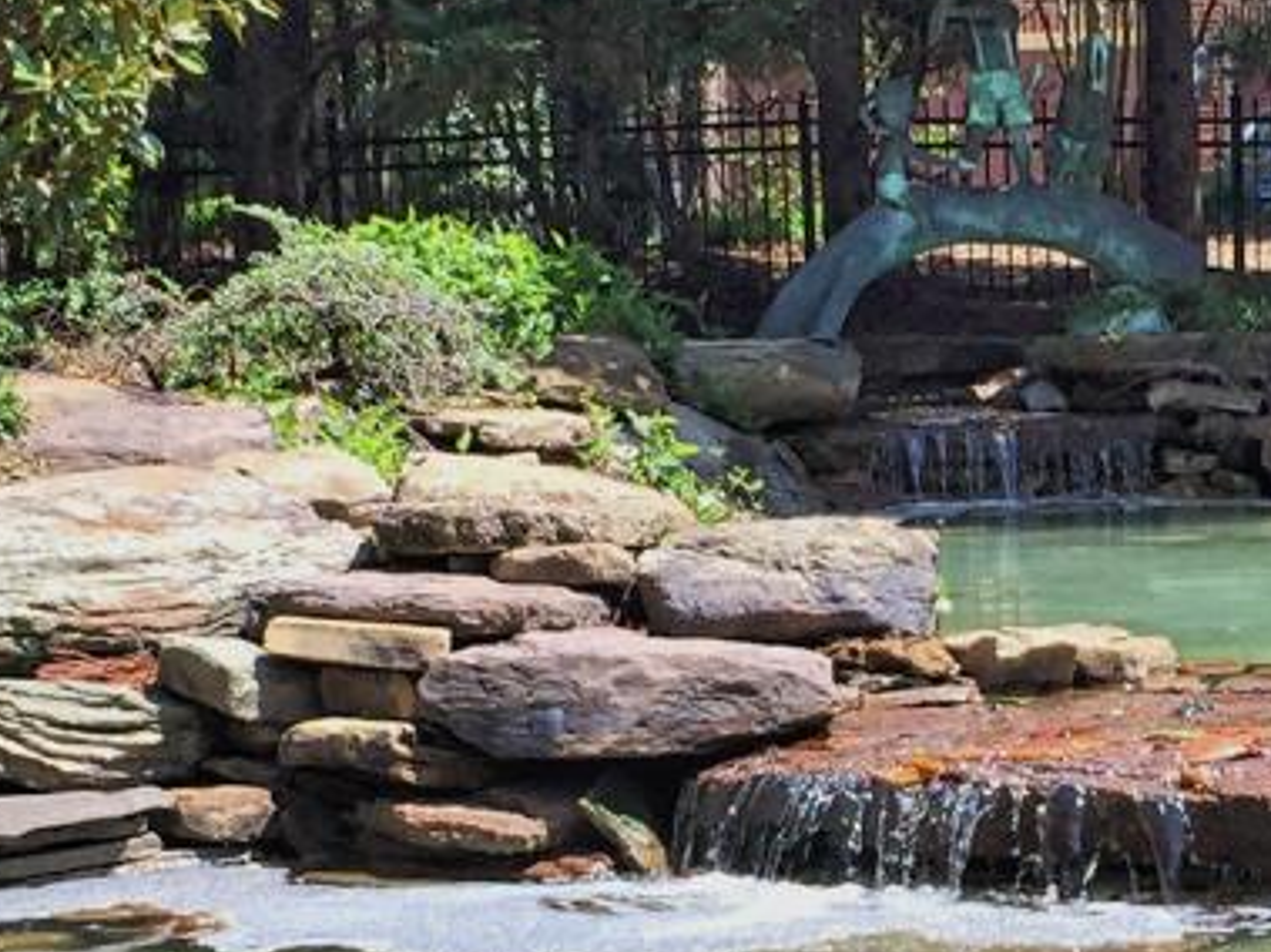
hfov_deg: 19.8
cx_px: 1019
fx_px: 3597
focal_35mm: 98
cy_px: 654
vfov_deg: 15.0
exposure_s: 1/791
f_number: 2.2
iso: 32
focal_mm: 4.15
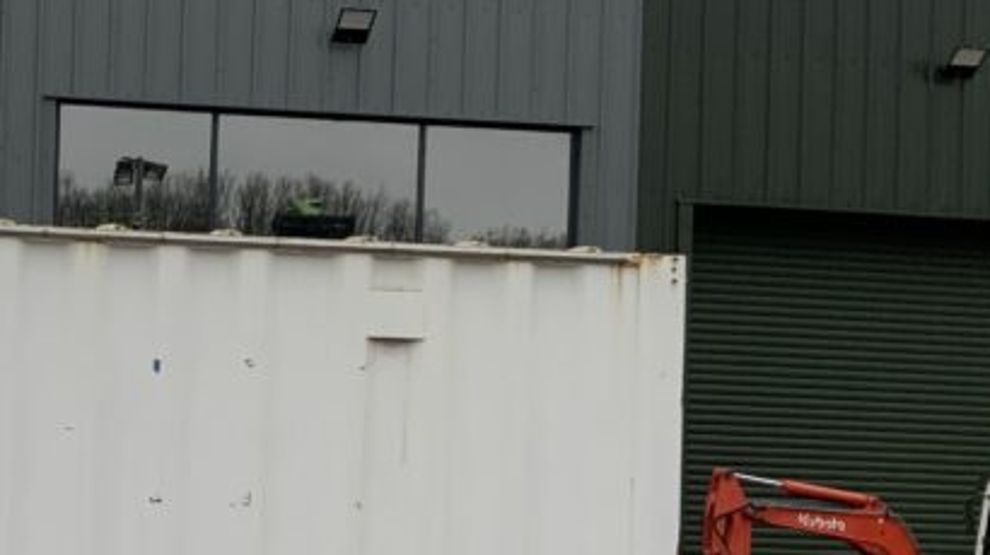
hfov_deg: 25.2
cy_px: 478
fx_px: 2072
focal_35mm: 79
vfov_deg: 15.1
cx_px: -60
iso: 32
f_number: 1.8
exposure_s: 1/122
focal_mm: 3
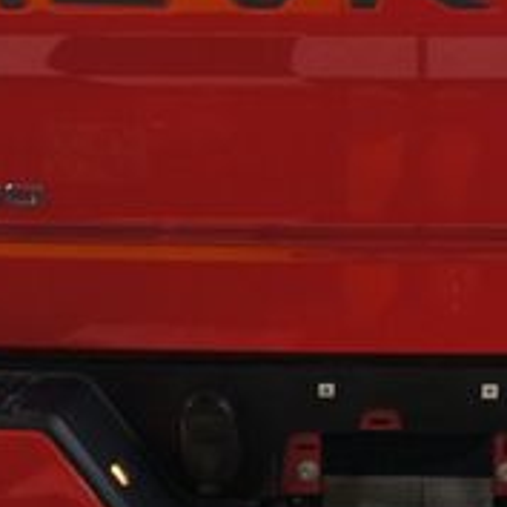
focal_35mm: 83
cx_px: 421
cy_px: 169
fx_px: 1375
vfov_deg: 20.8
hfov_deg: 20.6
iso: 640
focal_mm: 18
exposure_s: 1/30
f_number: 3.5
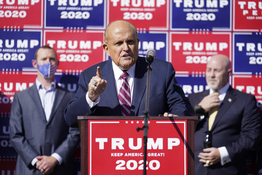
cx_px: 131
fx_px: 910
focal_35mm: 125
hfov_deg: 16.4
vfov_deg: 11.0
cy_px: 88
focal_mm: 125
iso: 100
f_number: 2.8
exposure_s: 1/2000
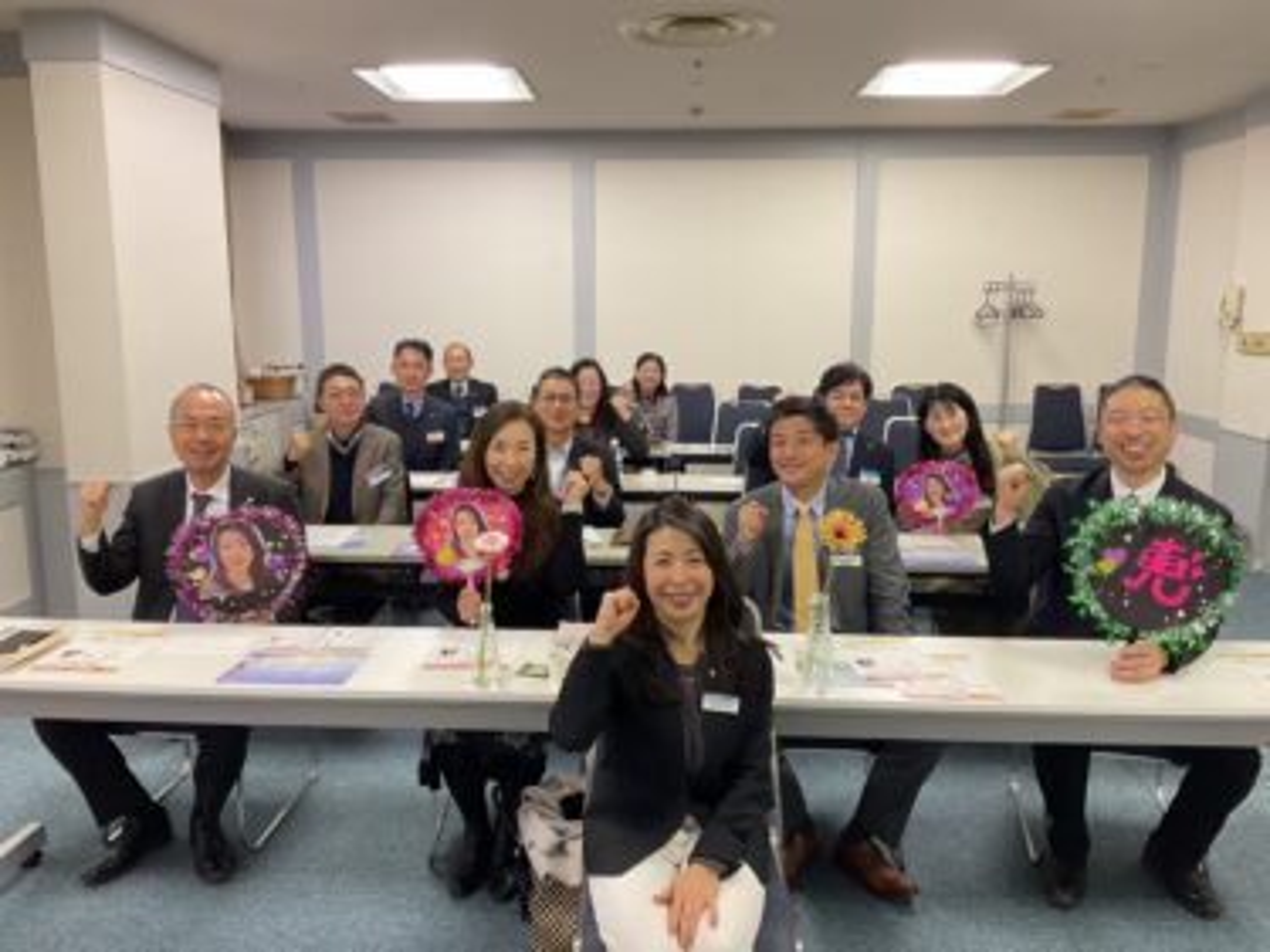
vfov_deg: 48.2
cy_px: 476
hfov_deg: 61.7
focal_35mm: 29
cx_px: 635
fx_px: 1064
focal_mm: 3
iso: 64
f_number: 1.8
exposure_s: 1/50
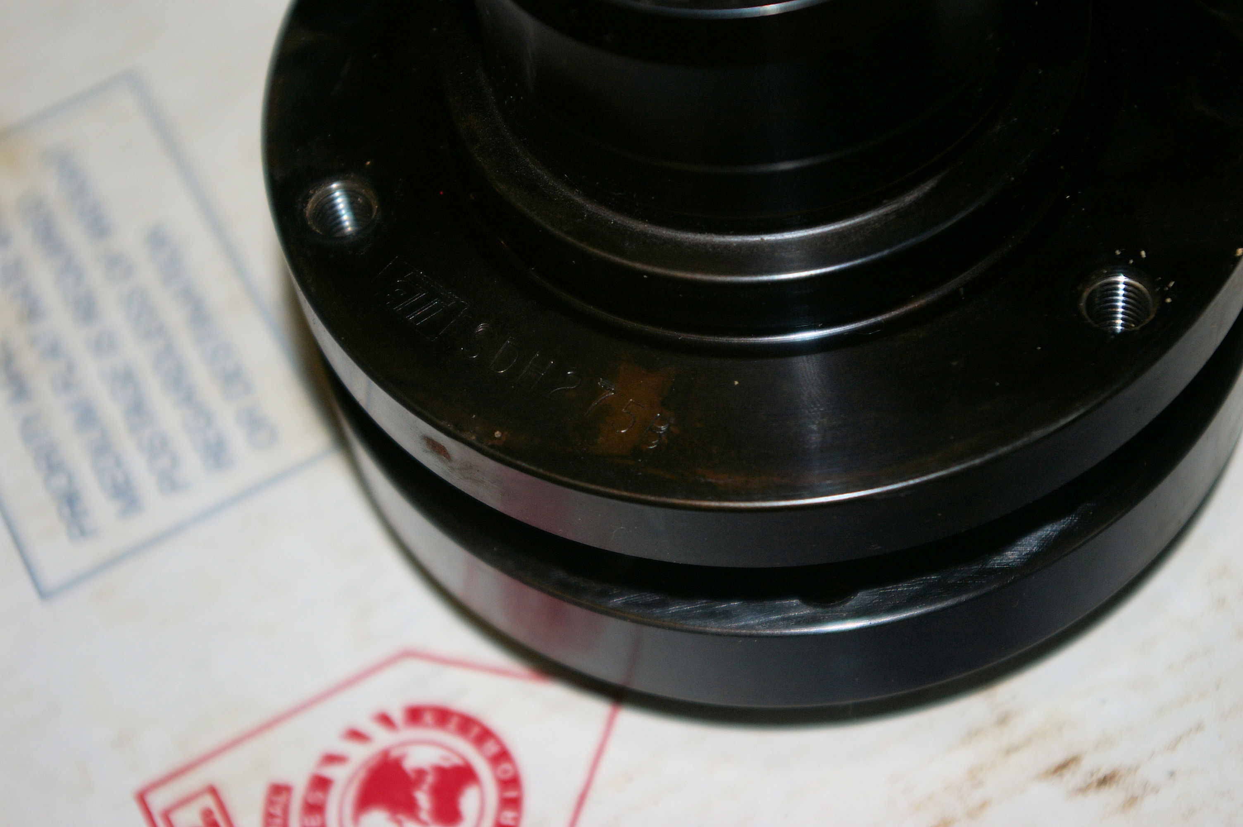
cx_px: 622
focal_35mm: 82
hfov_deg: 24.6
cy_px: 414
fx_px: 2846
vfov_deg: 16.5
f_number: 5.6
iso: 200
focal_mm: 55
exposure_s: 1/80
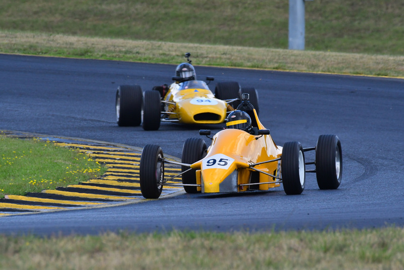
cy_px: 135
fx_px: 8419
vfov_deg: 1.8
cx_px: 202
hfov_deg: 2.7
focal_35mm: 750
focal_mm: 500
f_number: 11
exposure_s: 1/640
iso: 1000
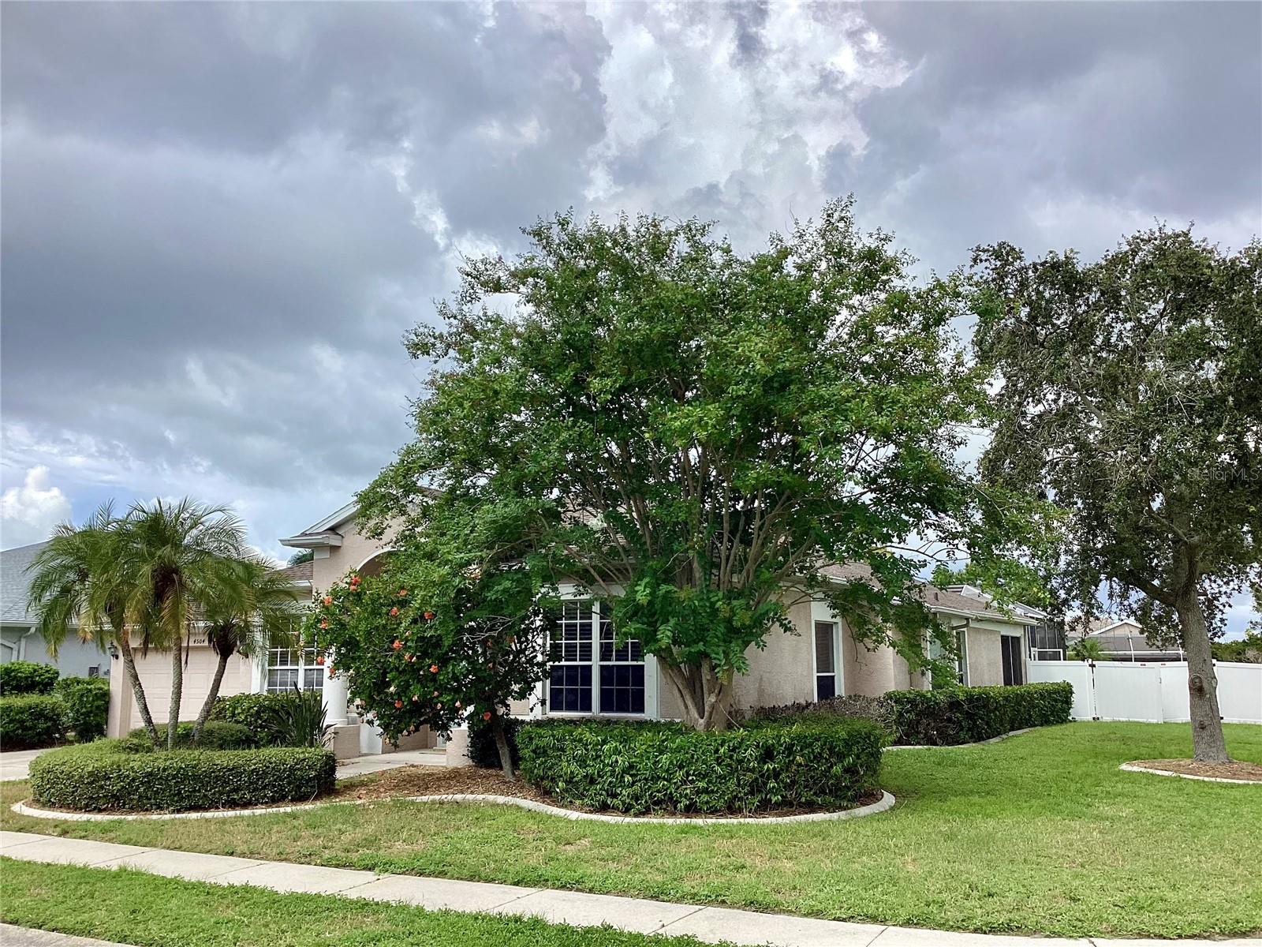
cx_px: 631
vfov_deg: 45.4
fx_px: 1130
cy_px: 474
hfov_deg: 58.4
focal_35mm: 31
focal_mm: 3.3
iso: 25
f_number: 2.4
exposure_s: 1/1508
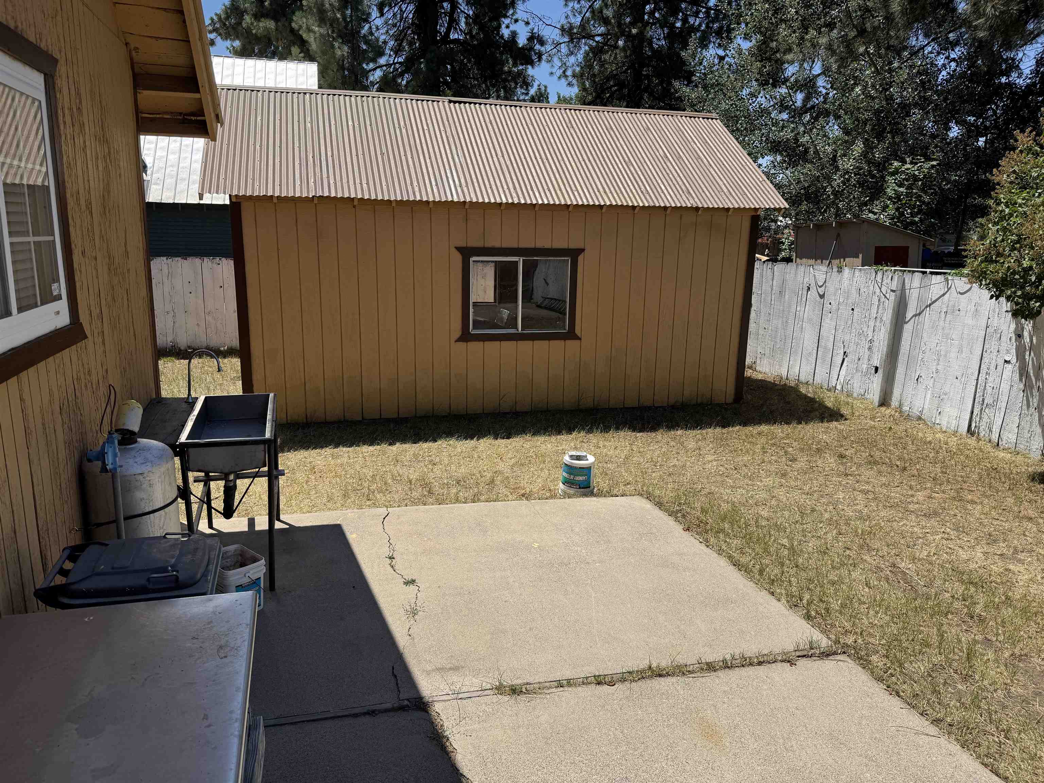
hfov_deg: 71.6
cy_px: 392
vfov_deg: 56.8
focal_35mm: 24
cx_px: 522
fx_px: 724
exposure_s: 1/5348
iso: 80
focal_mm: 6.76
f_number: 1.78
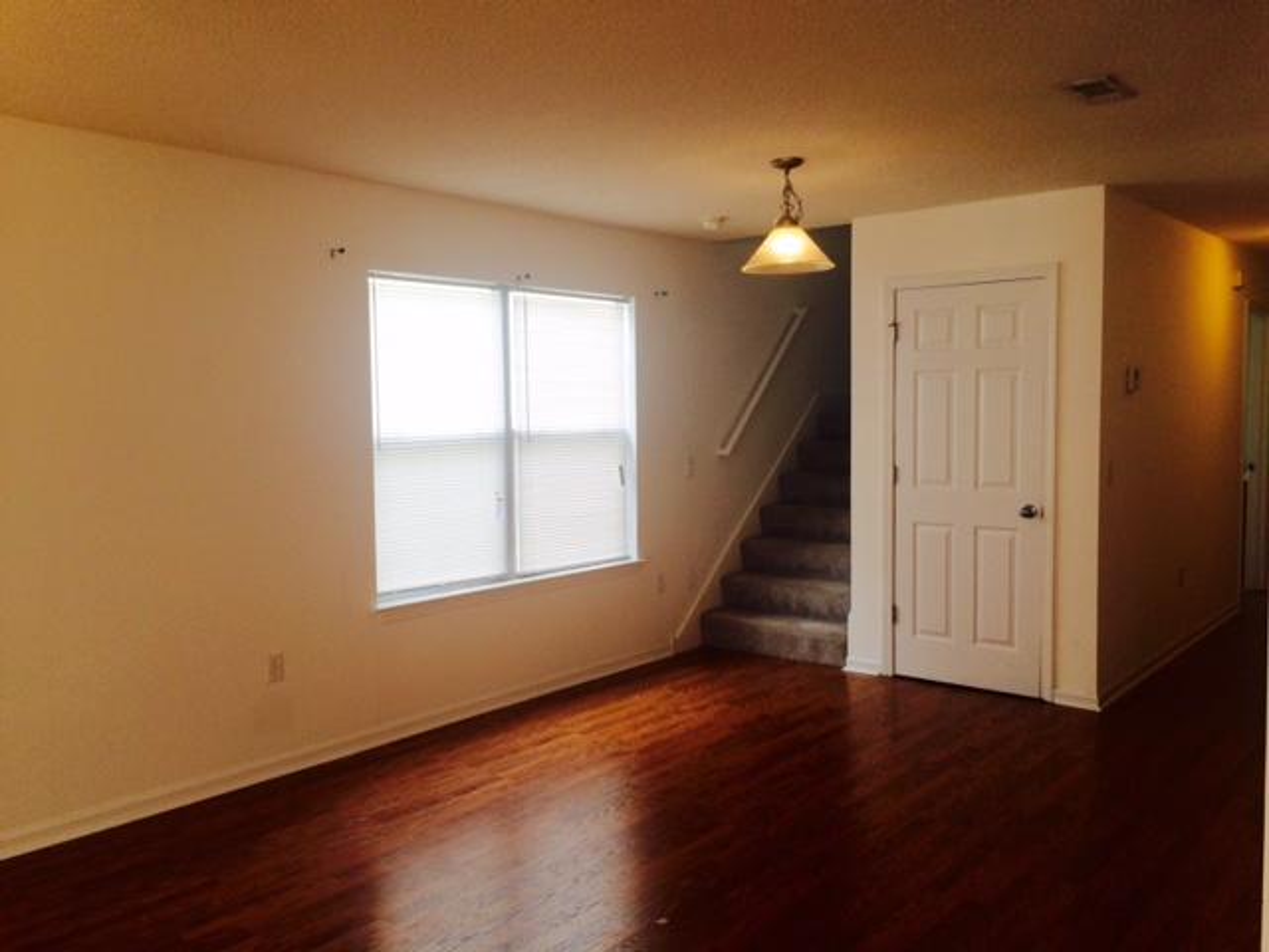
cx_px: 634
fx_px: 1063
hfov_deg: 61.7
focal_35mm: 29
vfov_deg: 48.2
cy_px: 476
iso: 40
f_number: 2.2
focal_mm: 4.15
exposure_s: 1/60
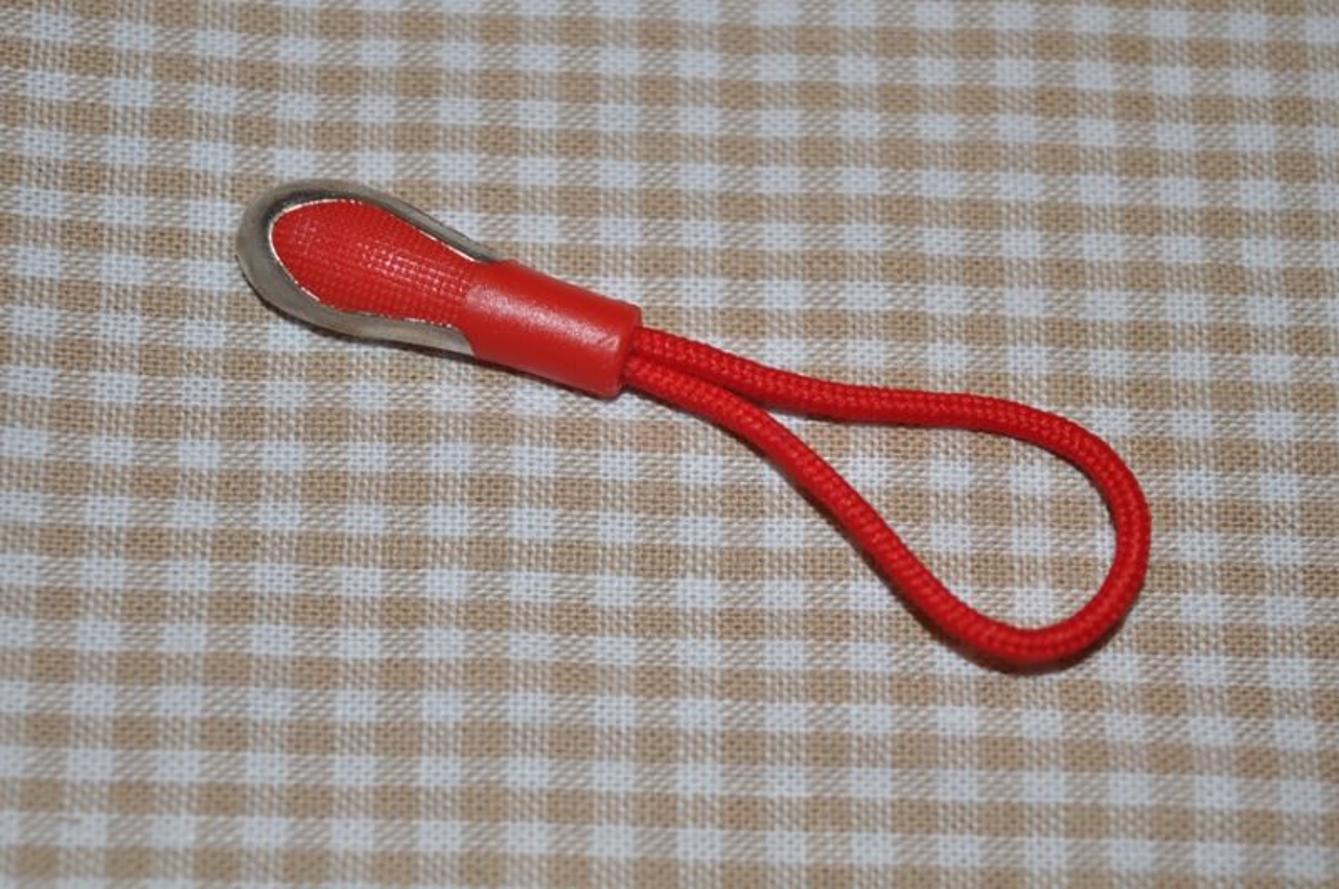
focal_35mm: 82
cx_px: 670
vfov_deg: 16.5
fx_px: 3064
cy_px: 444
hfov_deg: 24.7
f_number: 5.6
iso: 200
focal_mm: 55
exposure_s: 1/60
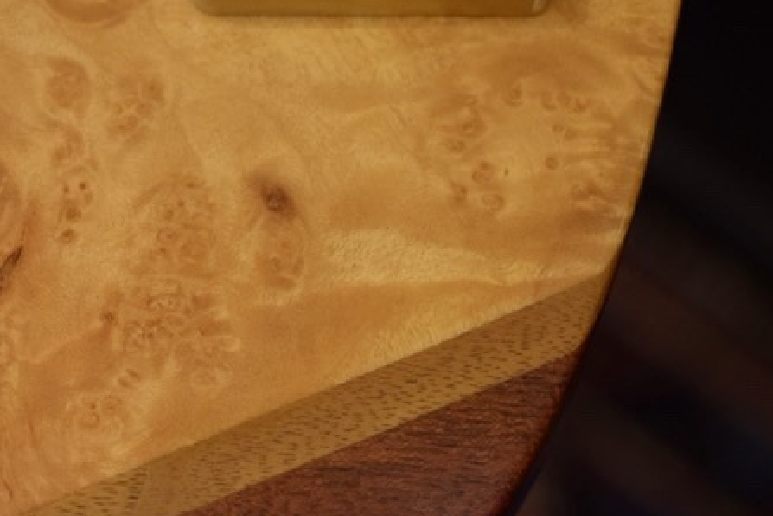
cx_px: -152
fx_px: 3230
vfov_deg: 9.1
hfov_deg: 13.3
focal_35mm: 150
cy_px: 343
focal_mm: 35
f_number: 1.8
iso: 400
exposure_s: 1/160
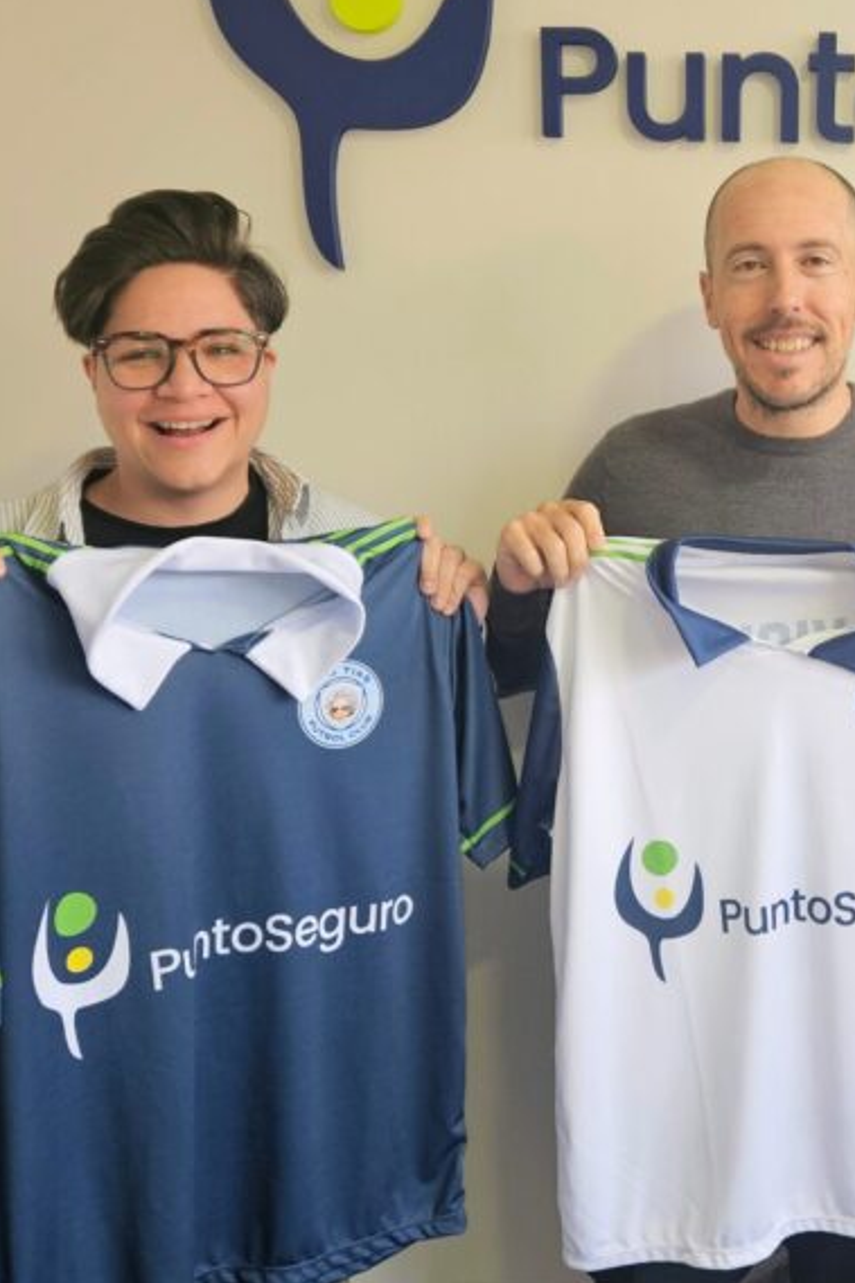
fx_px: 1497
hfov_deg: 29.9
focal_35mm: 42
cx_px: 834
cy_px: 508
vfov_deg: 46.1
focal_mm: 5.4
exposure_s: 1/50
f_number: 1.8
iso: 100
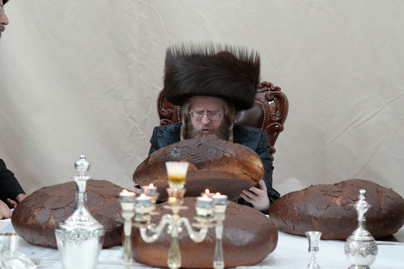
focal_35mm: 110
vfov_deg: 12.4
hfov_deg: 18.6
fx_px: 1234
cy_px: 134
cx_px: 202
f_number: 4
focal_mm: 73.7
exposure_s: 1/160
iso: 1250
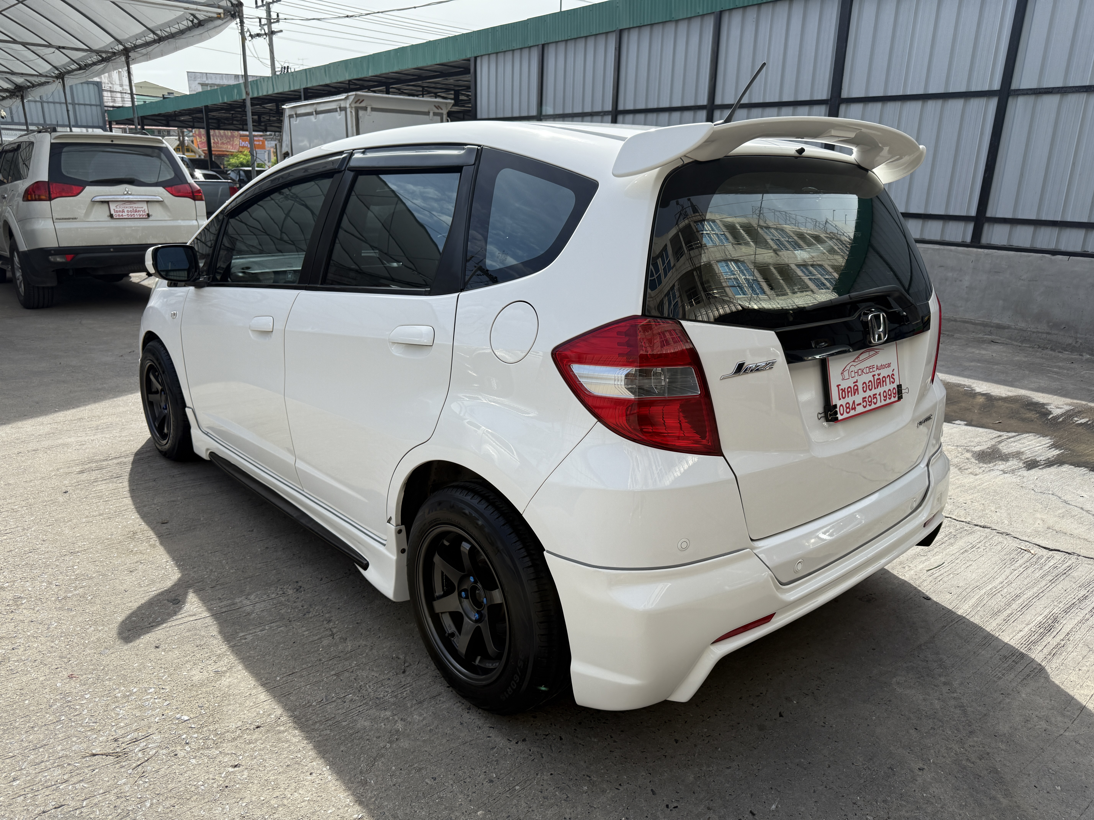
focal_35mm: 24
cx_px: 547
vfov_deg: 56.8
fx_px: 758
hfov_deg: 71.6
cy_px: 410
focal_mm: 6.76
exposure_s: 1/3279
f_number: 1.78
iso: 100
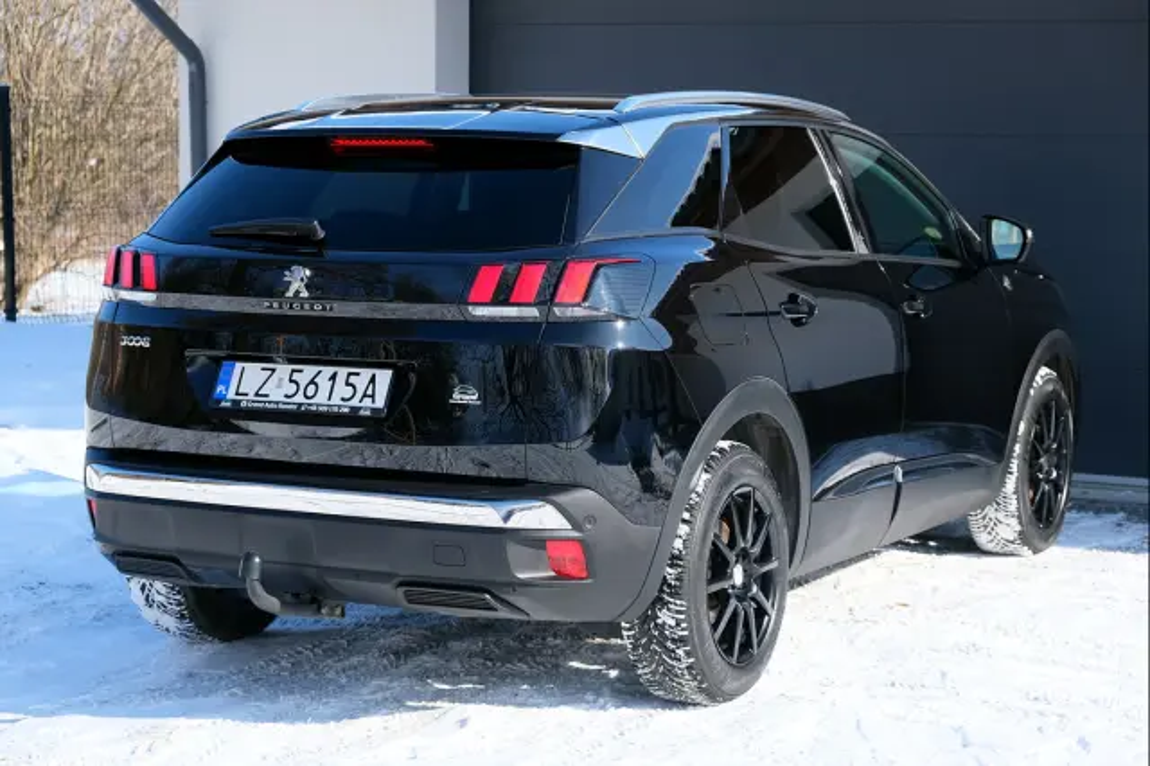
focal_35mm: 76
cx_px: 575
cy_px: 383
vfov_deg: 17.9
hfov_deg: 26.7
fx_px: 2426
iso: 320
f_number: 5.6
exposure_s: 1/480
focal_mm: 50.5
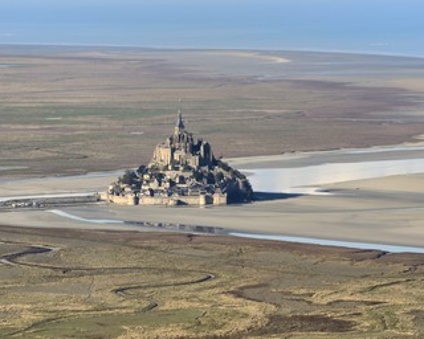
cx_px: 250
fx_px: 2861
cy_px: 181
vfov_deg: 6.8
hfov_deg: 8.5
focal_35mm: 228
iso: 400
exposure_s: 1/1000
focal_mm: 185
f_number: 10
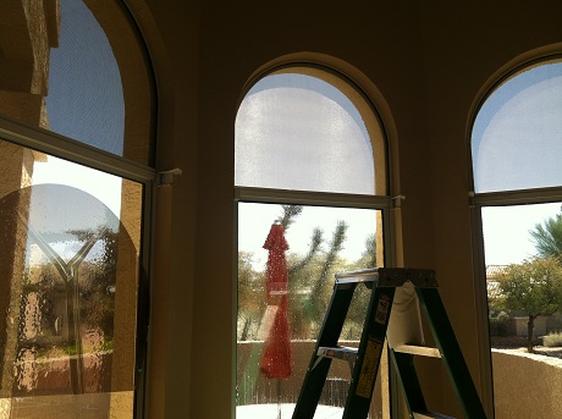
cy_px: 210
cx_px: 281
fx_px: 567
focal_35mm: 35
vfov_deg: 40.6
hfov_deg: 52.7
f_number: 2.8
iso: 80
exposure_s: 1/294
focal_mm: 3.85
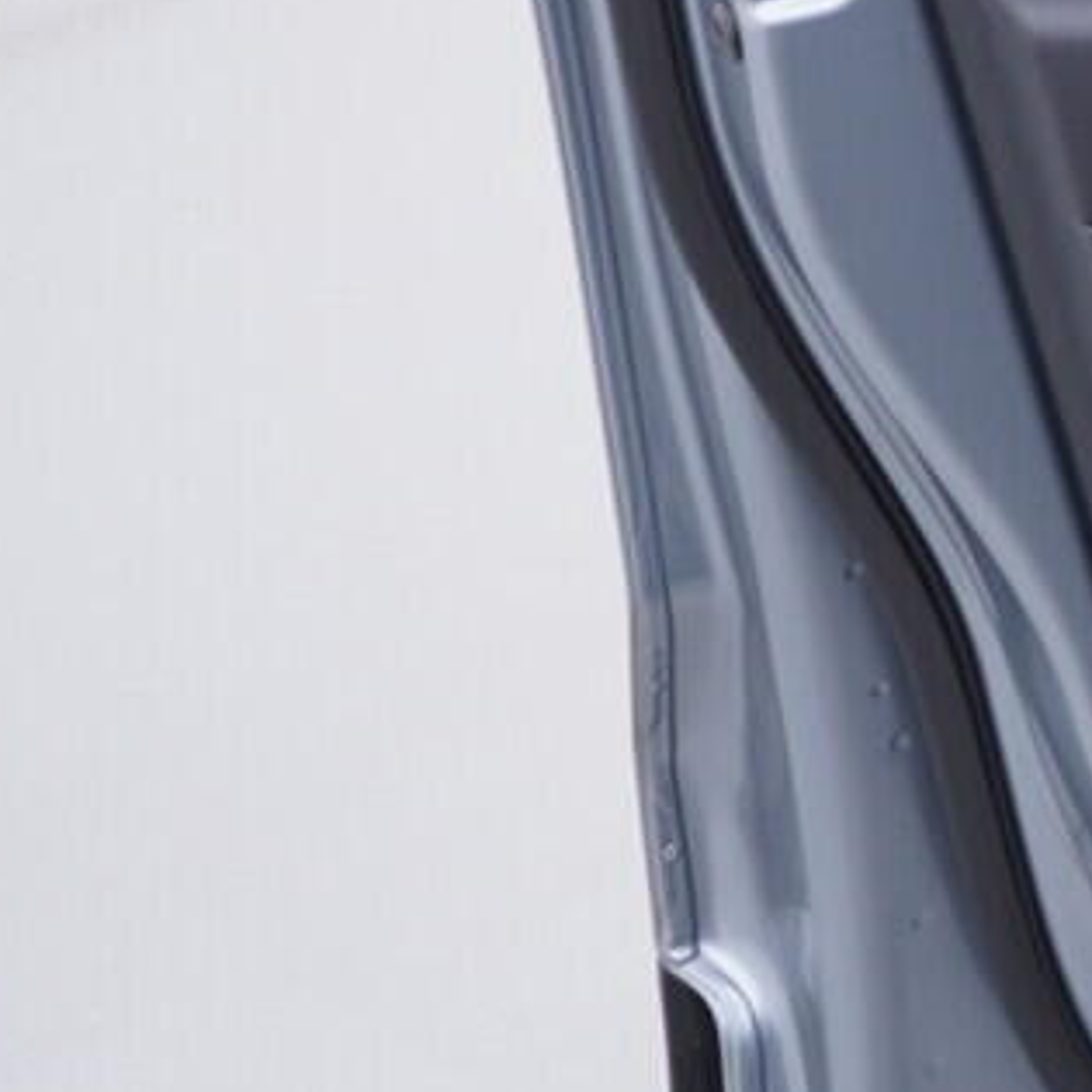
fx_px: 4997
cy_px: -218
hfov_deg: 11.4
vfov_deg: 12.2
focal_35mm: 140
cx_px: 2115
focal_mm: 24
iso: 125
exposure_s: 1/50
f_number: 3.2
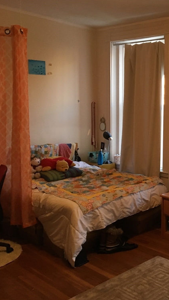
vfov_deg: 47.4
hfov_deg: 25.2
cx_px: 197
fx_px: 343
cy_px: 148
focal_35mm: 43
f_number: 2.2
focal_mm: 4.15
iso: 125
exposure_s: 1/30
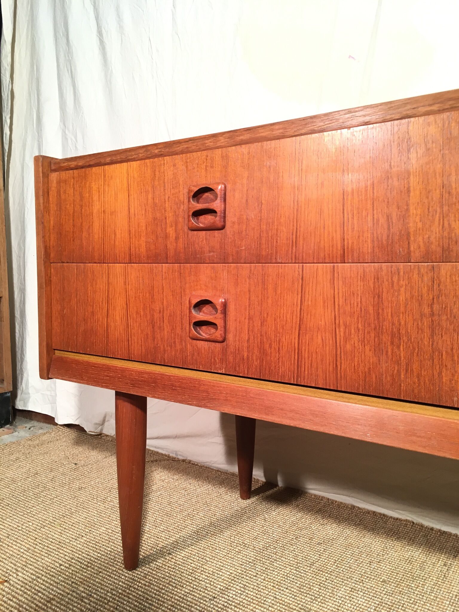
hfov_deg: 48.2
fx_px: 513
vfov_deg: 61.7
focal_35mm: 29
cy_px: 306
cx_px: 230
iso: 64
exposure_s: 1/33
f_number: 2.2
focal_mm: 4.15
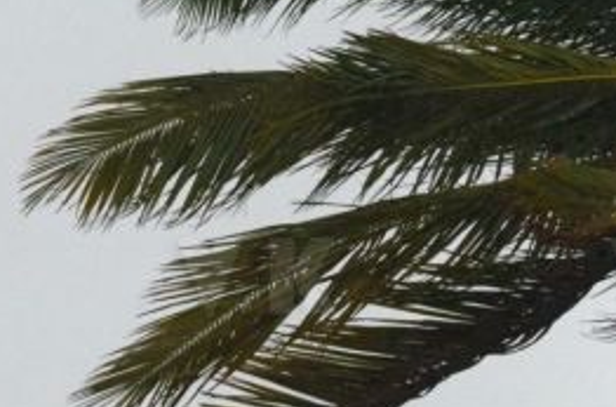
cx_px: 687
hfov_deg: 3.1
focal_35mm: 665
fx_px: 11337
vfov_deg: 2.1
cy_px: -9
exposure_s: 1/1000
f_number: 8
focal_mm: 145
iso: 400
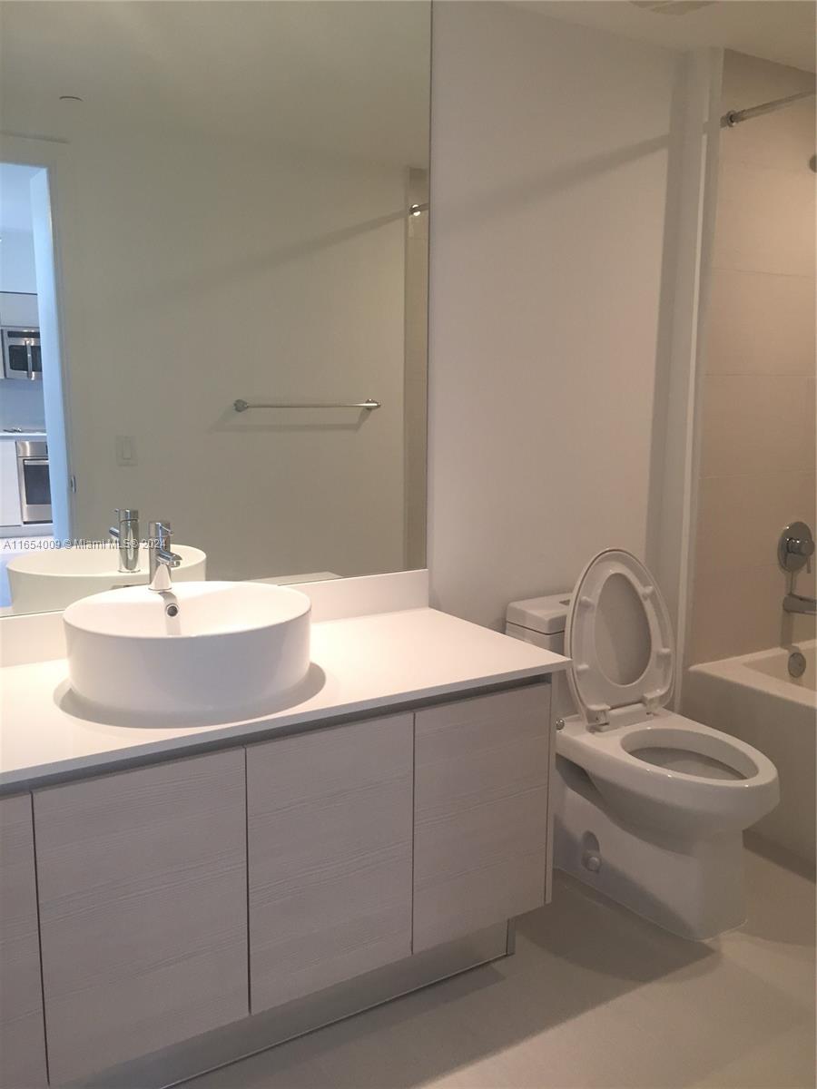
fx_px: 913
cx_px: 408
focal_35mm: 29
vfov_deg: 61.7
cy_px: 544
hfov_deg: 48.2
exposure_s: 1/30
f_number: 2.2
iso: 64
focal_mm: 4.15
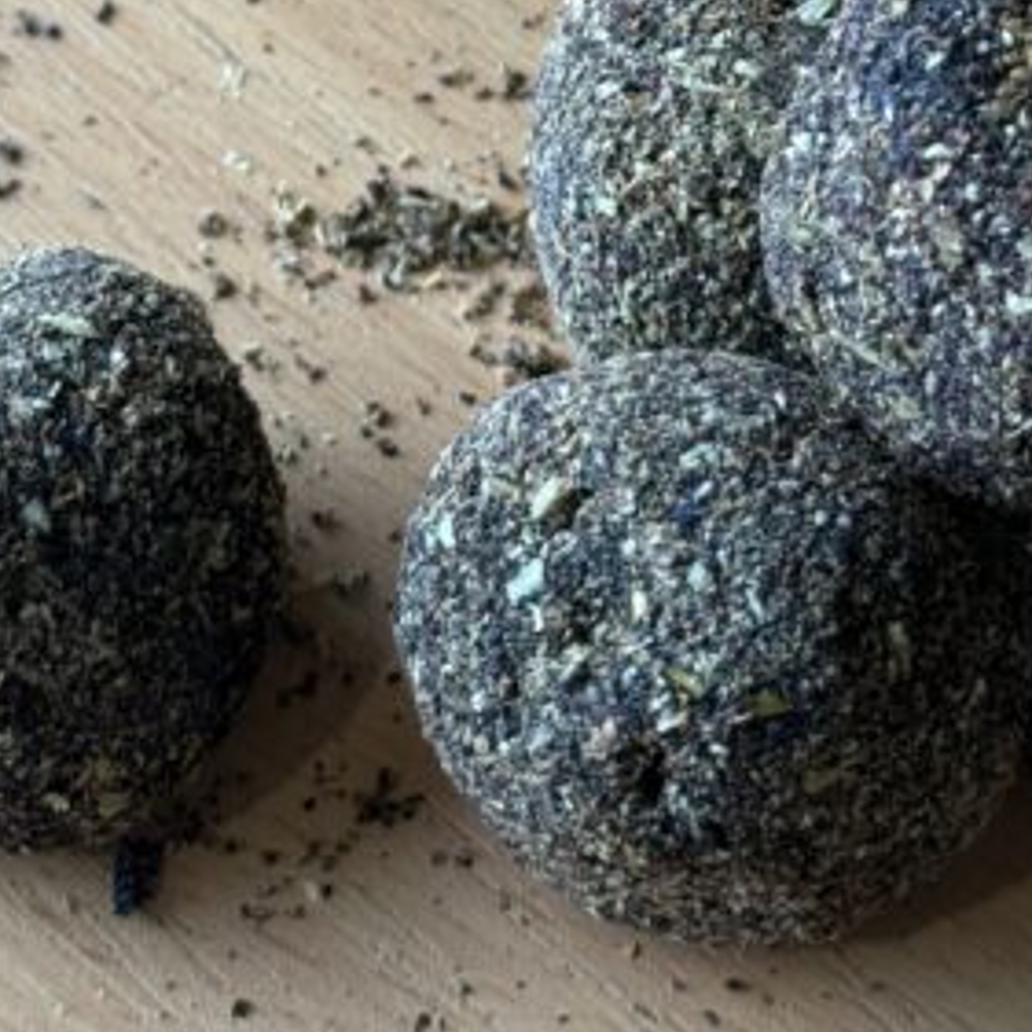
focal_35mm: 121
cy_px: -143
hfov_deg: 14.4
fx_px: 4081
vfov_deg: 14.1
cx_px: 496
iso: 100
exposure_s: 1/100
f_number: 1.78
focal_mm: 6.76
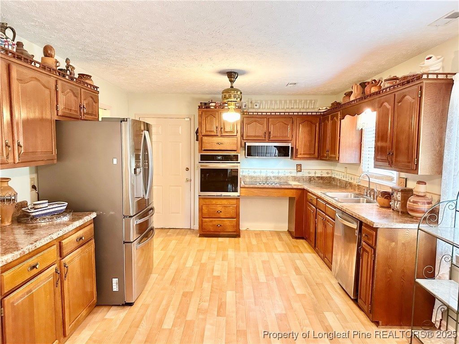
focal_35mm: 24
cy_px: 172
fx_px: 318
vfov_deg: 56.8
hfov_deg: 71.6
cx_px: 230
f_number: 1.78
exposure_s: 1/60
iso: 500
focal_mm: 6.86
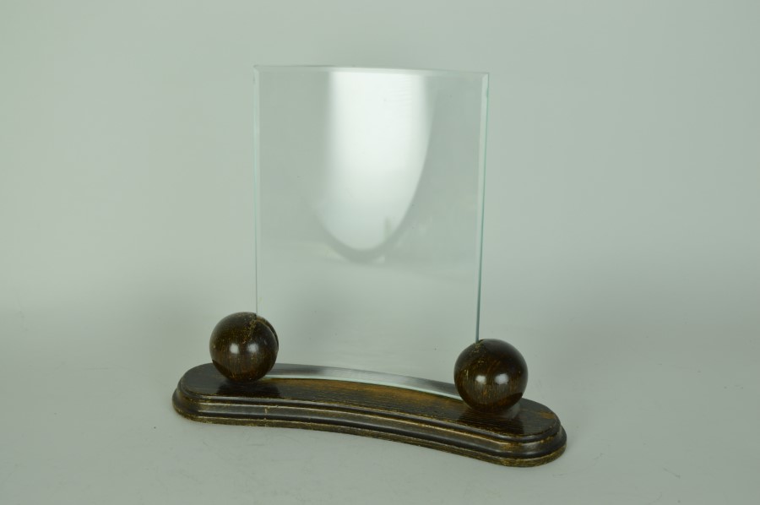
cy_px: 252
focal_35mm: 51
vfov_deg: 26.4
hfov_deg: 38.9
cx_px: 380
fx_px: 1075
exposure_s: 1/100
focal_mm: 34
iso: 100
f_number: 6.3
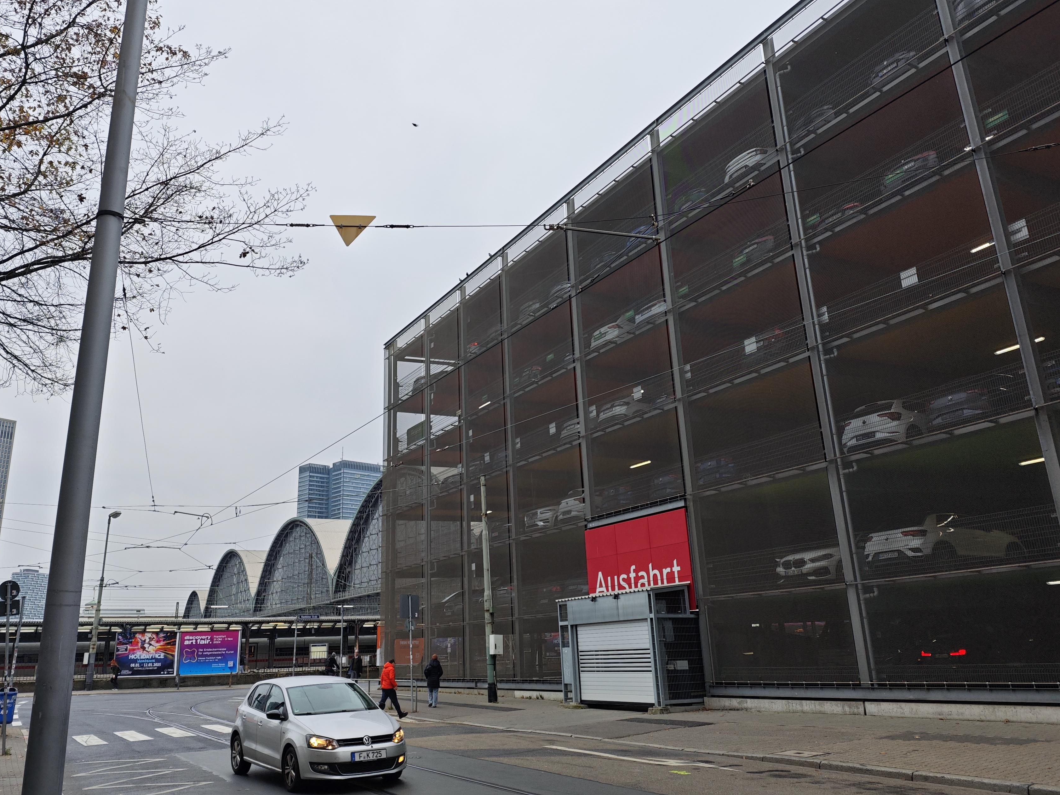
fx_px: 857
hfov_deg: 63.4
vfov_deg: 49.6
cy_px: 348
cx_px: 492
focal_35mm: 28
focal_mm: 6.55
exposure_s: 1/271
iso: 50
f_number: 1.6
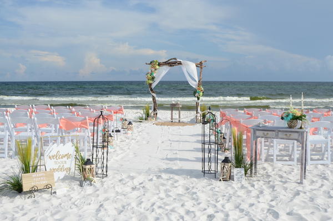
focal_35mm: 36
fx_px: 332
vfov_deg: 36.7
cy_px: 110
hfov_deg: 53.2
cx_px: 166
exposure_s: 1/200
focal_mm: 24
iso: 100
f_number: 10
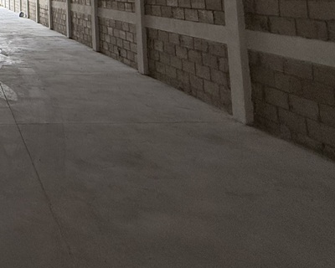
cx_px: -80
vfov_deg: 30.8
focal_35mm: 41
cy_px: -54
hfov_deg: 34.4
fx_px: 407
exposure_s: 1/99
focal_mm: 2.22
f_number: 2.2
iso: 125
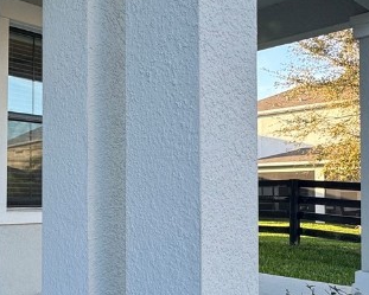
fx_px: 492
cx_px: 90
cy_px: 184
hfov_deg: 40.0
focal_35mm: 45
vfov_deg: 33.3
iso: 40
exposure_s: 1/210
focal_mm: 2.22
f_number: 2.2
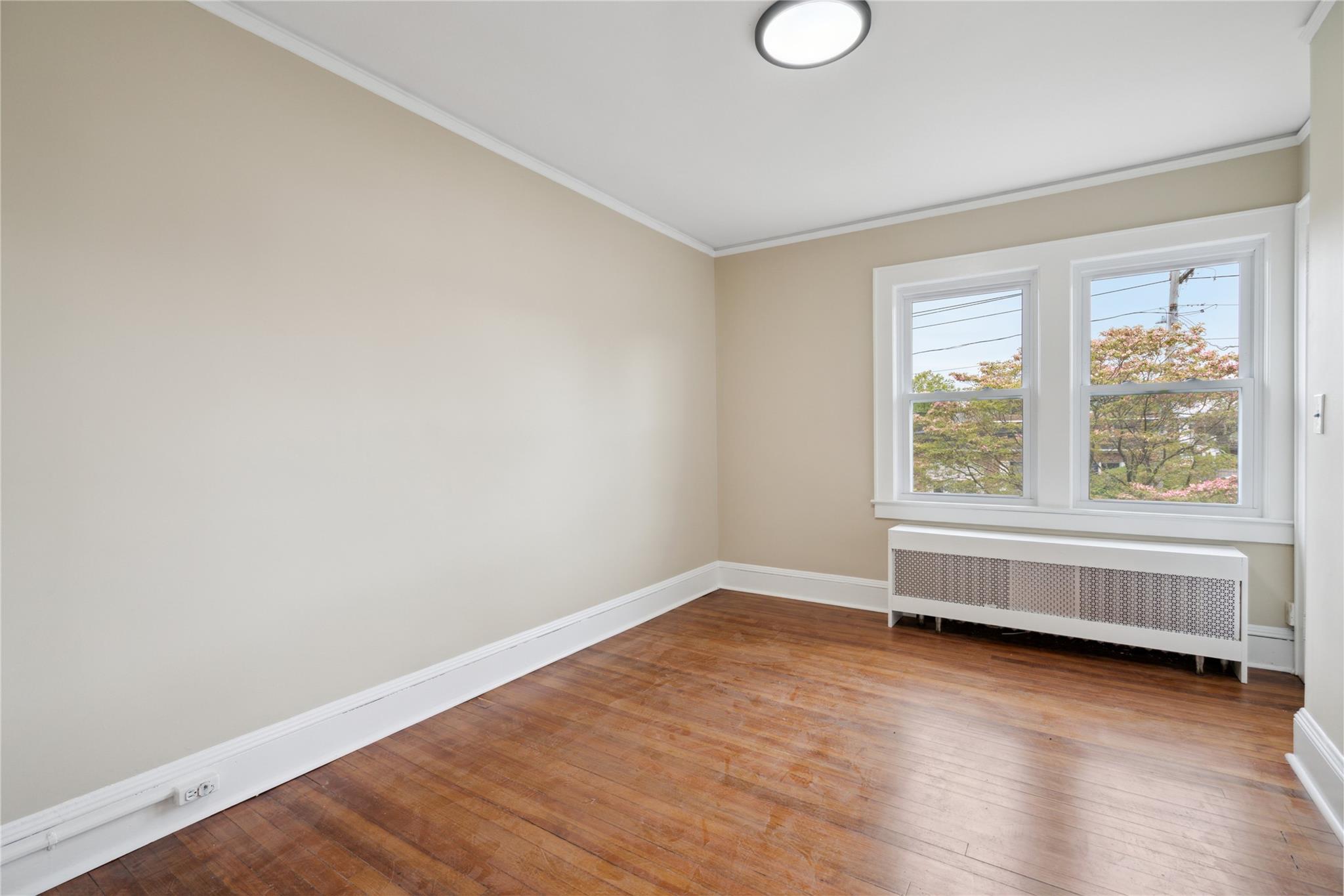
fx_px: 597
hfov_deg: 96.7
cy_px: 448
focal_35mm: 16
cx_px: 672
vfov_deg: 73.7
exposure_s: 1/80
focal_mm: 16
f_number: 5.6
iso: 400
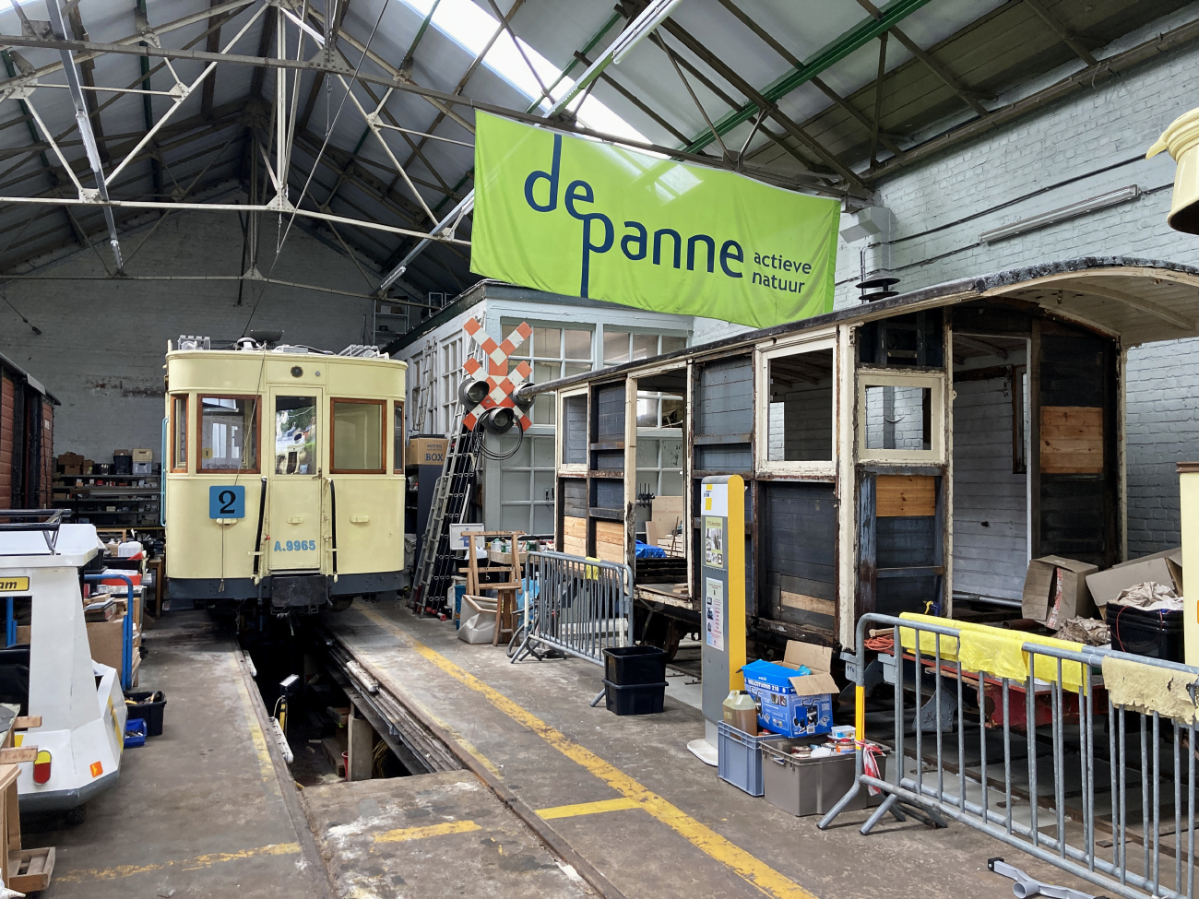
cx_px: 600
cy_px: 450
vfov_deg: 49.7
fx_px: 970
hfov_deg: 63.4
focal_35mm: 28
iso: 80
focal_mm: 3.99
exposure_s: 1/107
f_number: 1.8
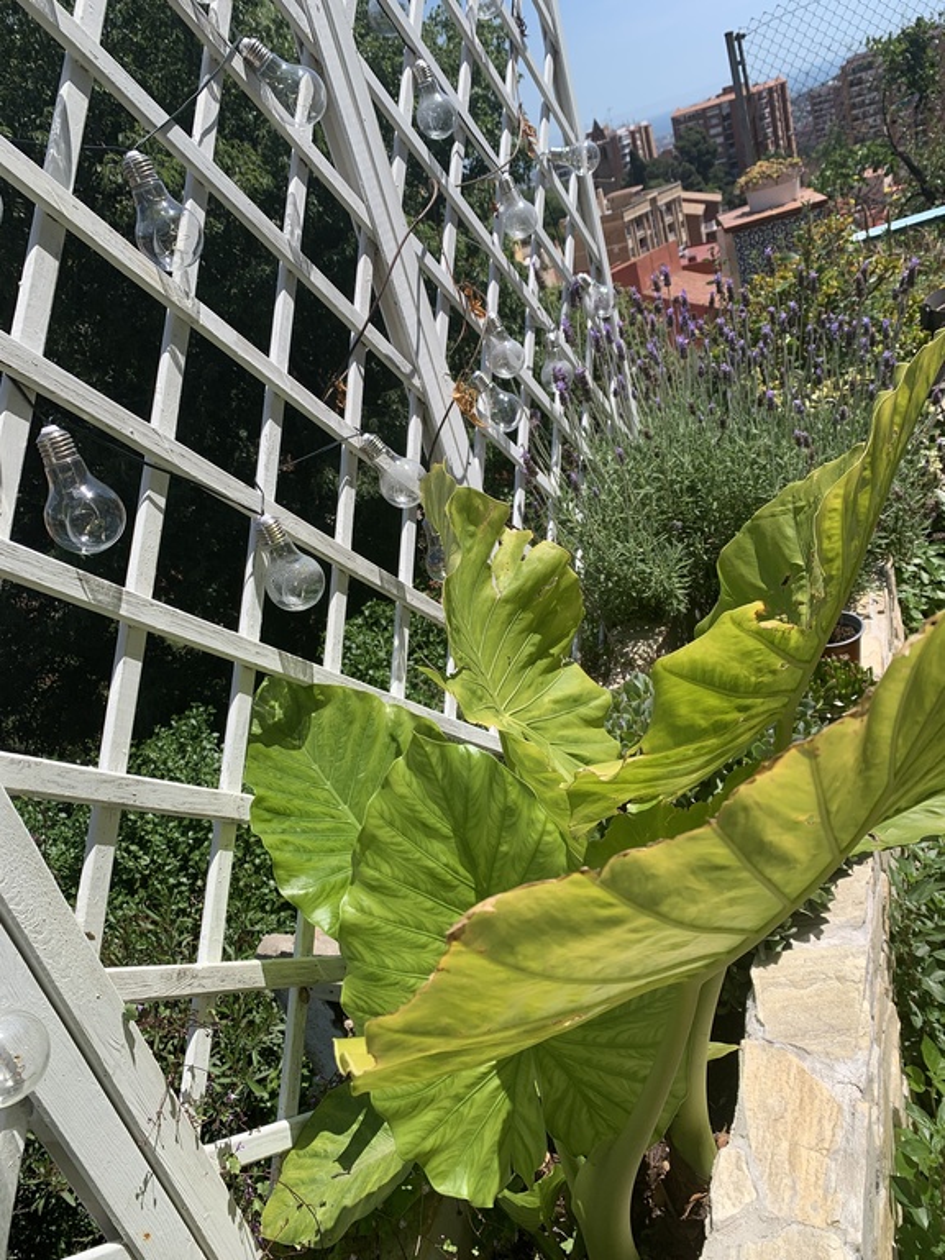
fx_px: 946
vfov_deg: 67.3
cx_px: 472
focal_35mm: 26
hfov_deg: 53.1
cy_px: 630
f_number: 1.8
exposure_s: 1/2309
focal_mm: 4.25
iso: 25
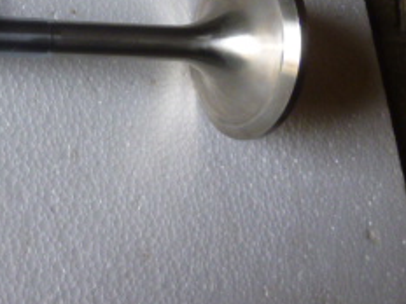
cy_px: 30
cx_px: -37
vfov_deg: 20.9
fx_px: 809
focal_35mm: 69
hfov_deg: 26.1
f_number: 3.1
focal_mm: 4.5
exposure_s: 1/60
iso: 125
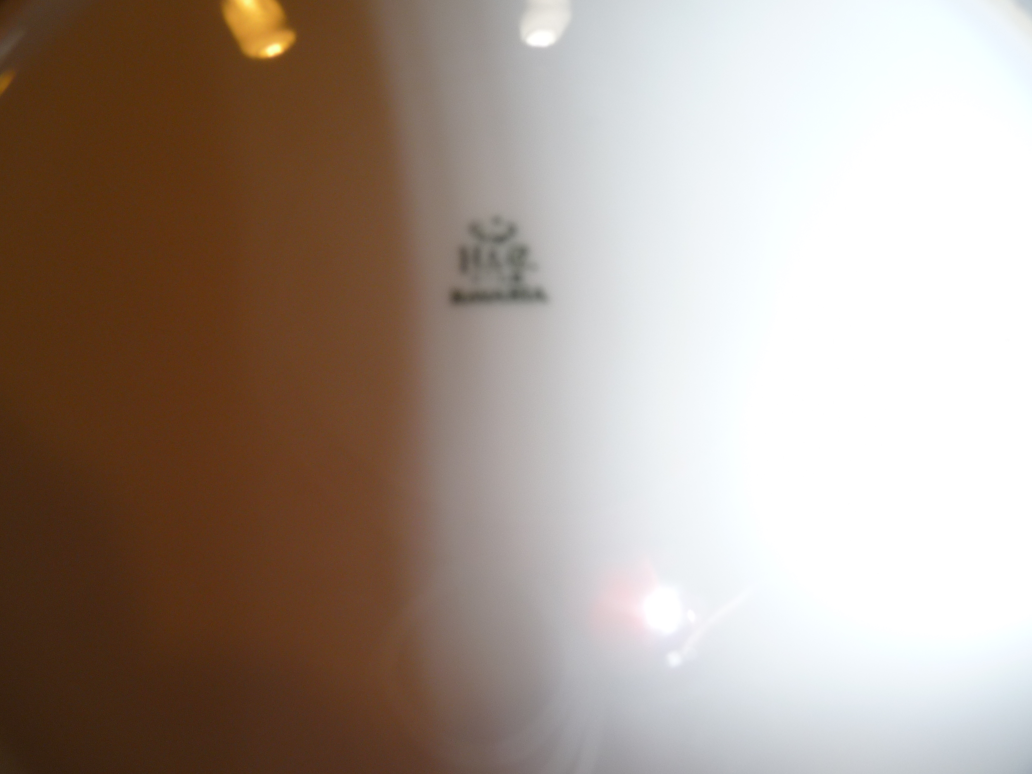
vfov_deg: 49.7
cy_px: 387
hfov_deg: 63.4
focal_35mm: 28
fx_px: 835
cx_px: 516
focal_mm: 4.7
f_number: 3.3
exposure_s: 1/30
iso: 100
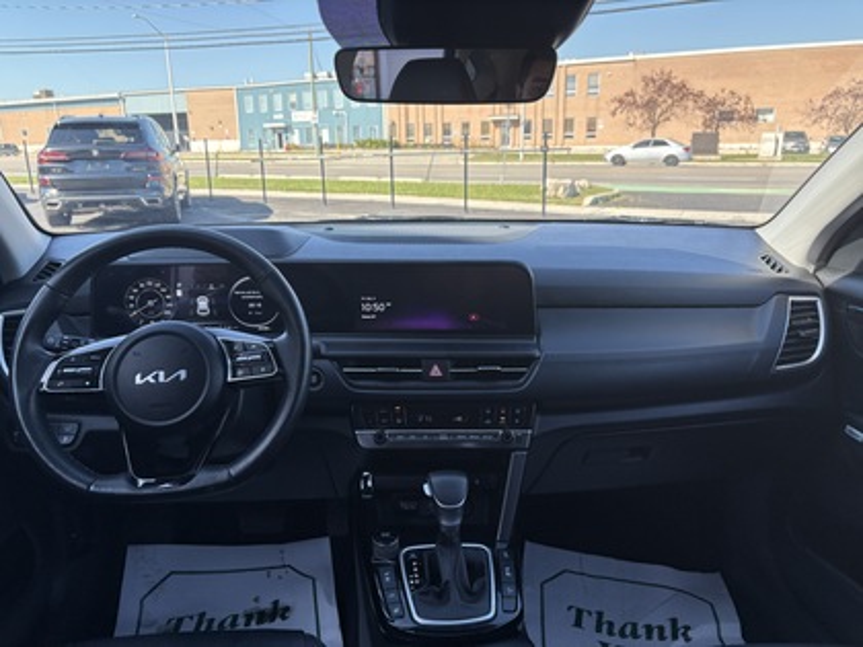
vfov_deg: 53.1
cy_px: 324
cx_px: 432
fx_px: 648
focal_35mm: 26
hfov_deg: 67.3
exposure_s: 1/363
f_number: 1.6
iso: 50
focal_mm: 5.96
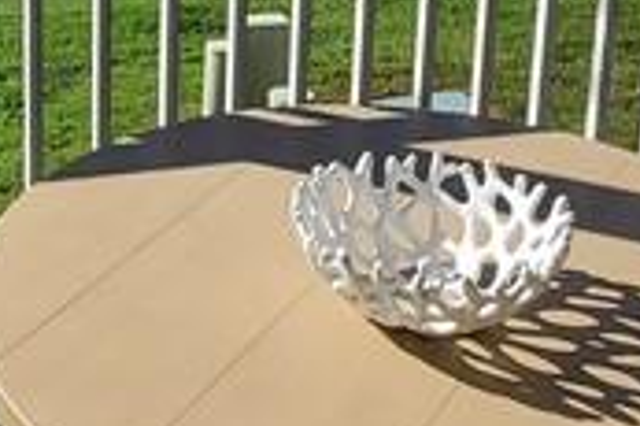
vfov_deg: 16.1
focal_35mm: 80
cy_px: -144
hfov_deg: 24.8
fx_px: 1421
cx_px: 96
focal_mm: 1.8
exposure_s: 1/631
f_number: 2.2
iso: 50
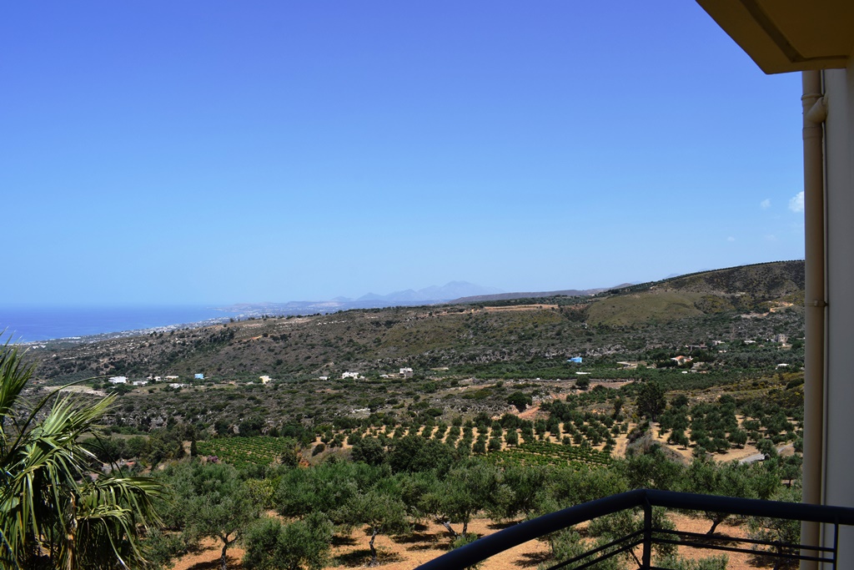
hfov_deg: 67.4
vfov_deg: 47.9
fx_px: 641
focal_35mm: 27
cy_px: 285
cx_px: 427
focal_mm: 18
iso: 200
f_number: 10
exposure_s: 1/400
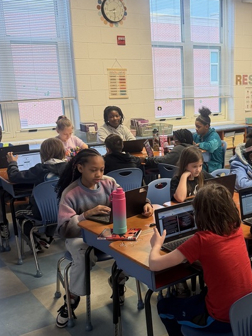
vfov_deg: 41.1
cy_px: 194
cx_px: 219
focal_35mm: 46
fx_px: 446
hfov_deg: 30.4
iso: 250
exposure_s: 1/120
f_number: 1.78
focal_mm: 6.76
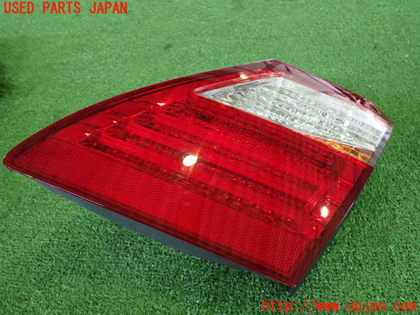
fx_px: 364
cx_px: 210
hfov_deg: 60.0
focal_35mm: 30
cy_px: 158
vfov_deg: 46.8
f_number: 2.3
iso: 800
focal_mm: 5.4
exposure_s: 1/60
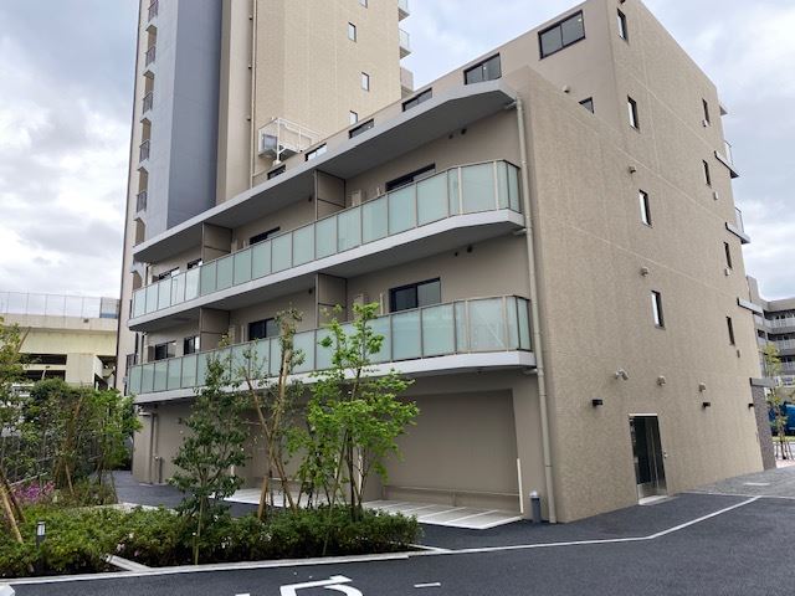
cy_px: 298
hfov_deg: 67.3
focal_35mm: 26
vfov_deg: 53.1
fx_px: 597
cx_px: 398
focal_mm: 4.25
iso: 32
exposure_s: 1/513
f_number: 1.8
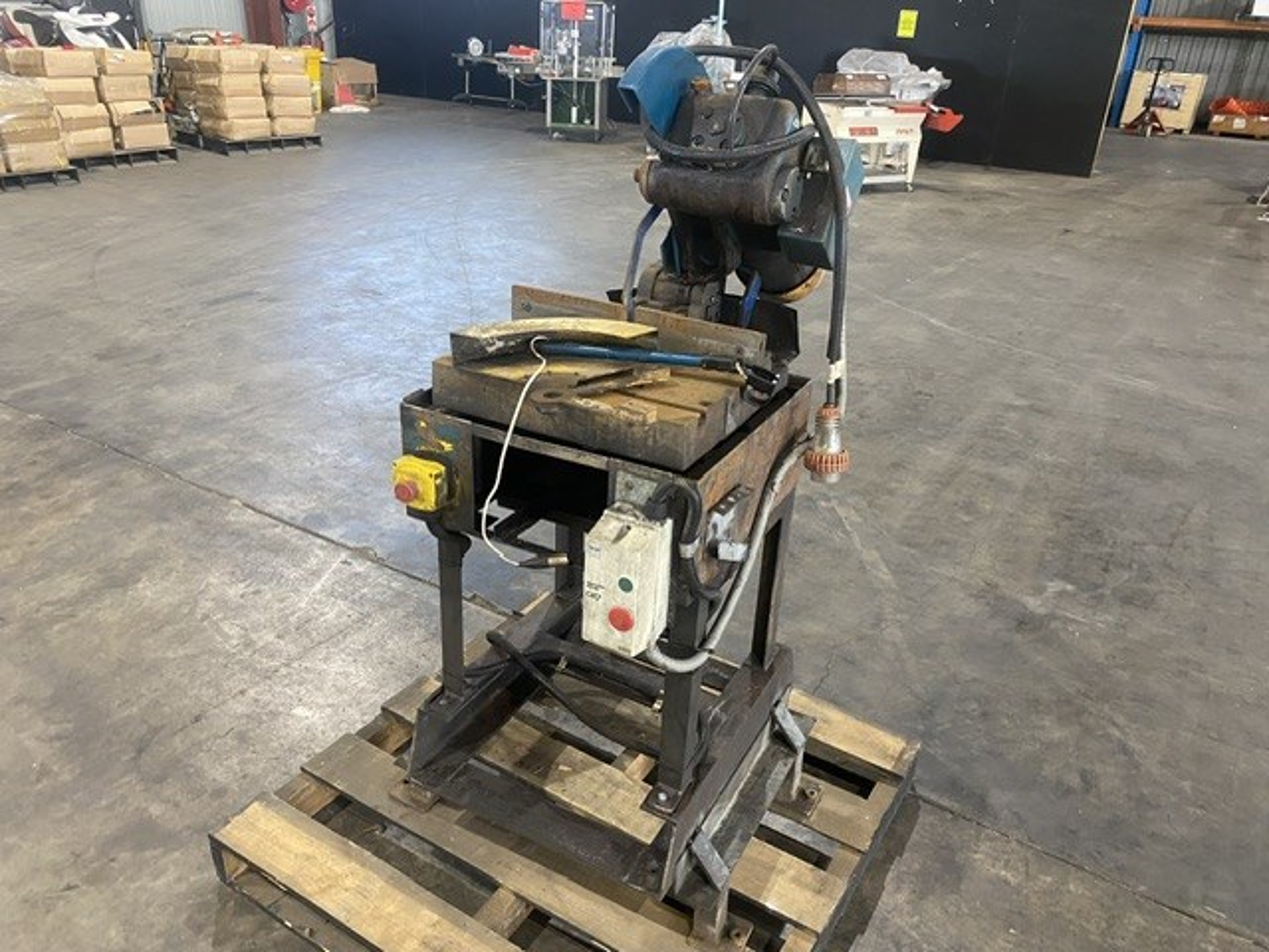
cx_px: 634
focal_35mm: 26
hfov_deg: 67.3
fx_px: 953
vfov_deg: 53.1
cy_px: 476
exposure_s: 1/50
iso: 320
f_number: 1.8
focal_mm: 4.25
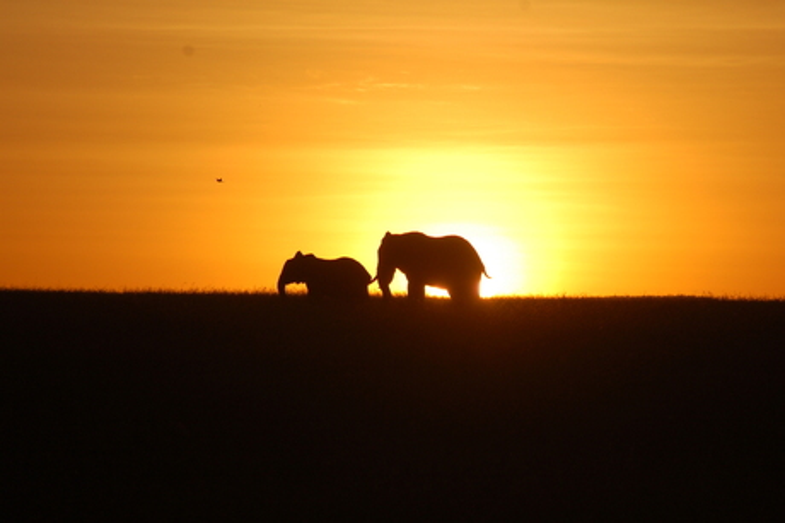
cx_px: 392
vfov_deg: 4.4
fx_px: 6864
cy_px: 262
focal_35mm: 315
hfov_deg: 6.5
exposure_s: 1/2500
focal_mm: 210
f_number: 6.3
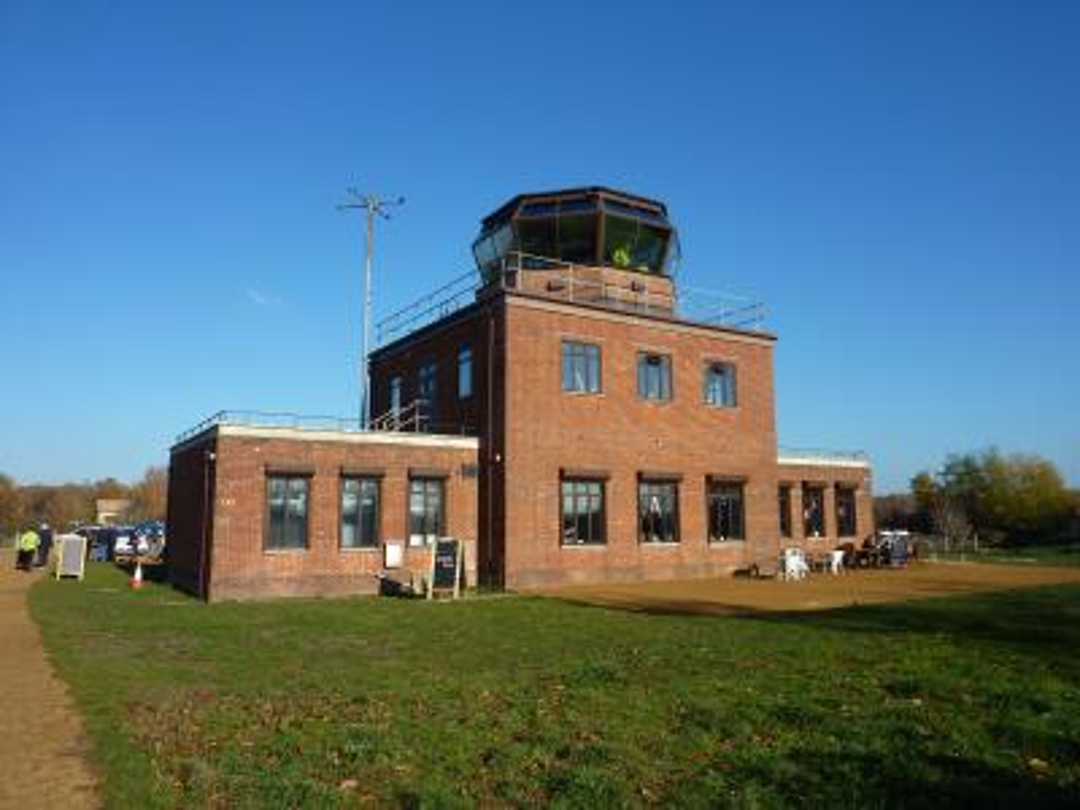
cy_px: 405
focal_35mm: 25
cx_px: 540
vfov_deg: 54.9
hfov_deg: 69.4
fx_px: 780
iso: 80
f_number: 4.5
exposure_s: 1/500
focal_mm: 4.1
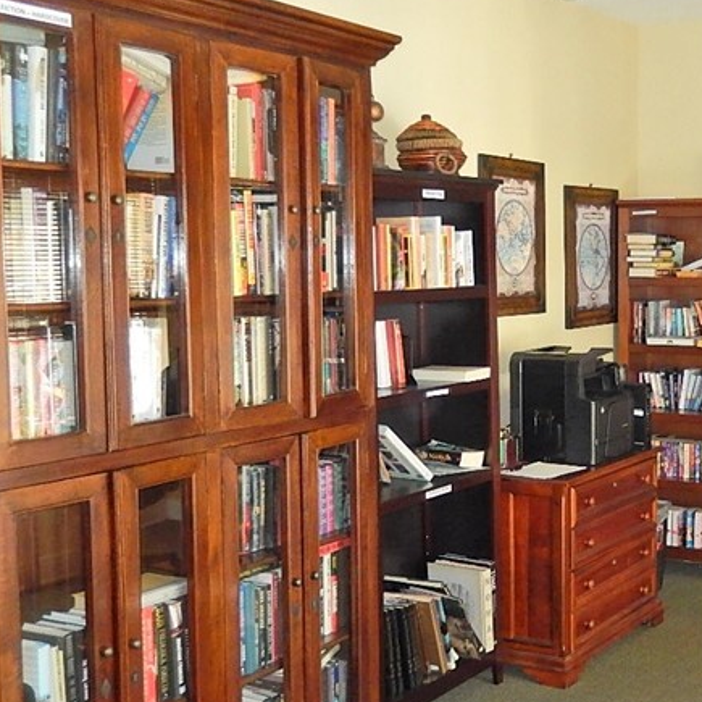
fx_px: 1193
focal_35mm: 52
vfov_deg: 32.8
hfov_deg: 31.9
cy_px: 363
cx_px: 565
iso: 360
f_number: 3.4
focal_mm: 4.5
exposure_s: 1/30
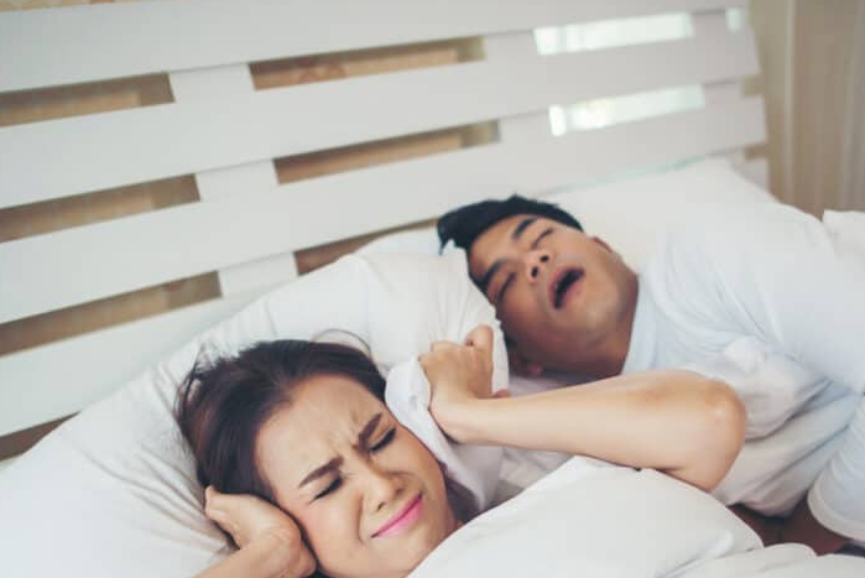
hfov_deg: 47.3
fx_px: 986
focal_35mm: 41
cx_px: 488
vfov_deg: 32.2
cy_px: 418
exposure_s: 1/200
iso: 200
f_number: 1.8
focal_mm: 28
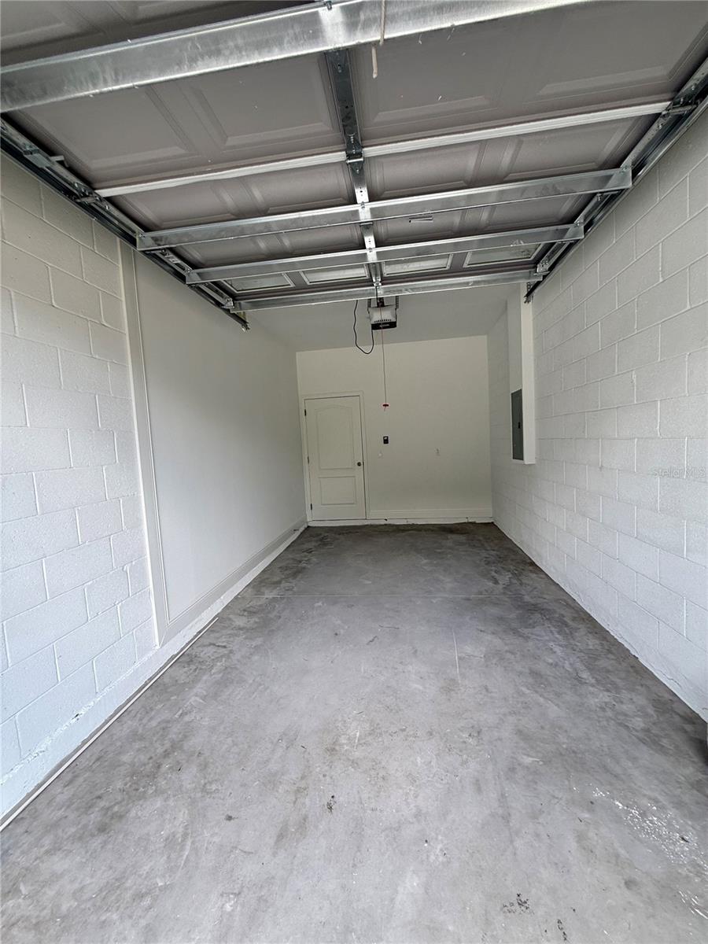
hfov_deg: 85.7
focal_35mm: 14
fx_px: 382
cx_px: 354
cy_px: 472
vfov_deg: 102.1
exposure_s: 1/130
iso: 50
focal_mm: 2.22
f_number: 2.2
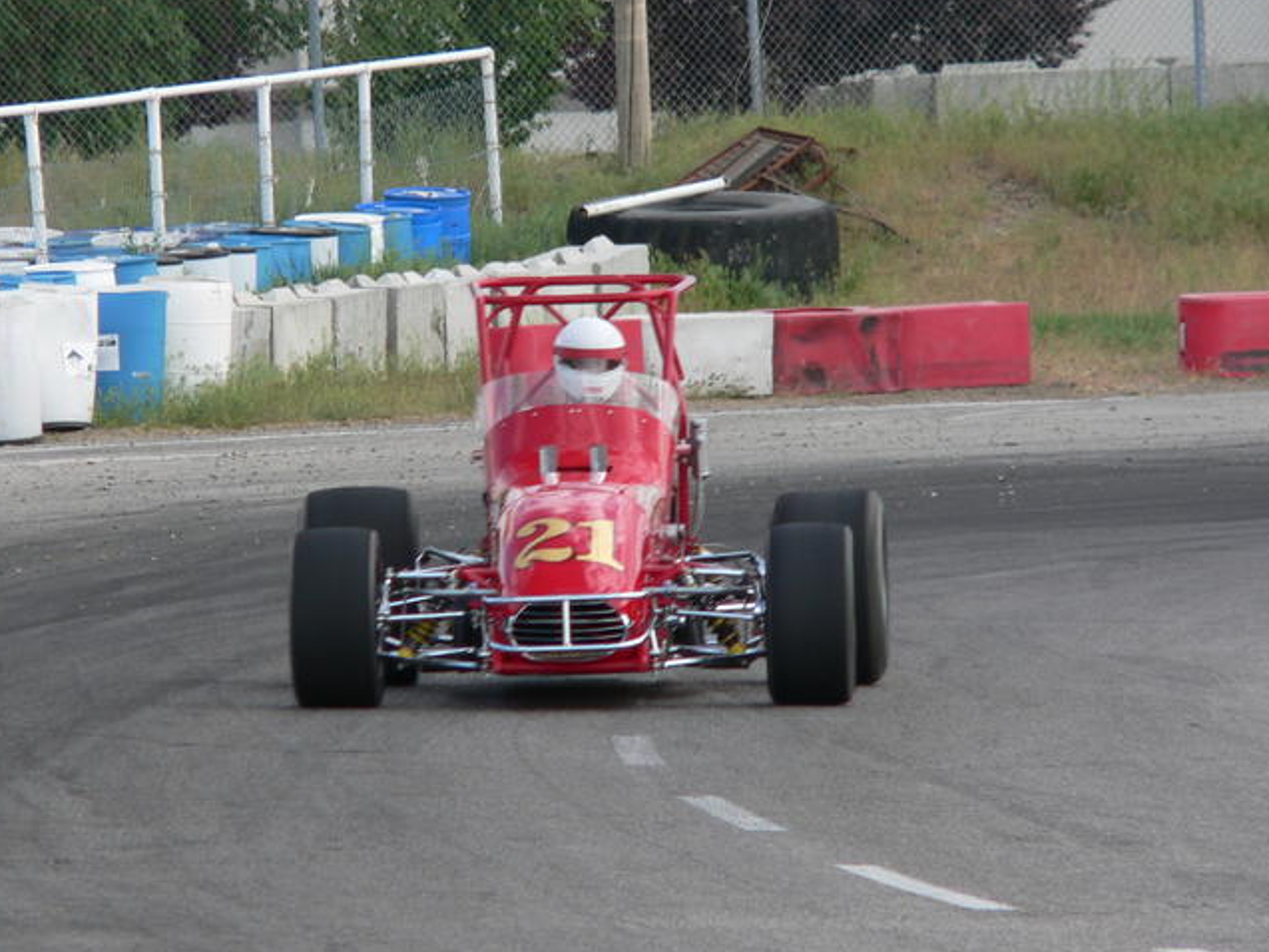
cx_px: 604
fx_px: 19653
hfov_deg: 3.7
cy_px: 499
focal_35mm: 536
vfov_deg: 2.8
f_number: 4
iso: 80
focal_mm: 72
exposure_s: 1/200
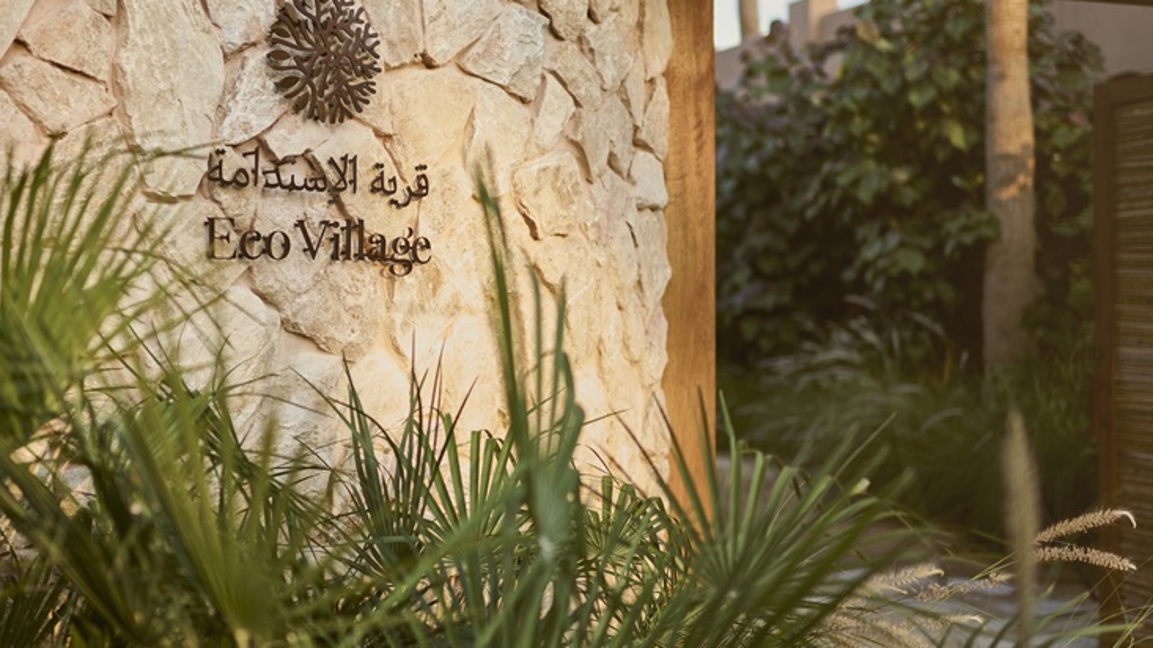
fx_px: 1528
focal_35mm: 50
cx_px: 425
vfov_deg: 23.9
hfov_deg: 41.0
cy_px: 299
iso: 250
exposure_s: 1/640
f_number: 1.4
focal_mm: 35
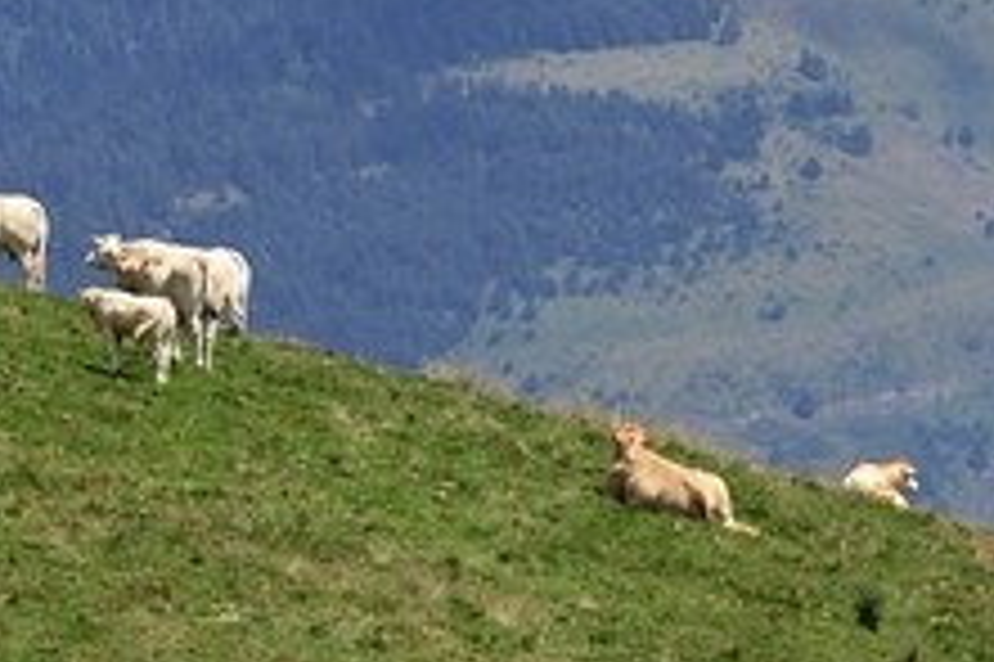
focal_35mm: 542
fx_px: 14954
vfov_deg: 2.5
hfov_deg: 3.7
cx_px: -2096
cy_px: 254
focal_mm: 75
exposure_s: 1/800
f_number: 7.1
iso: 200
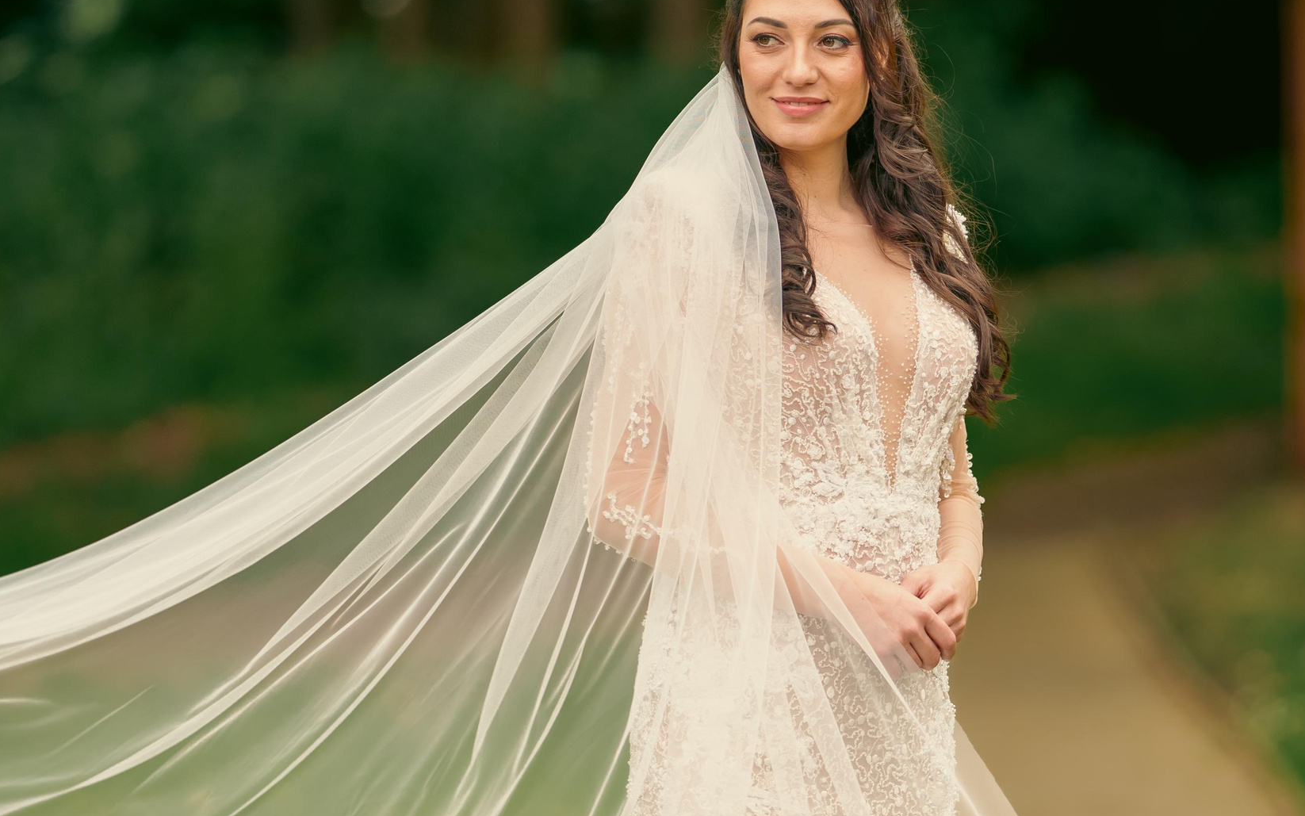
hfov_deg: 9.8
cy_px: 366
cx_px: 555
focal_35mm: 214
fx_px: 7612
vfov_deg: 6.1
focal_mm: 135
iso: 100
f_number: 1.8
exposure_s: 1/800
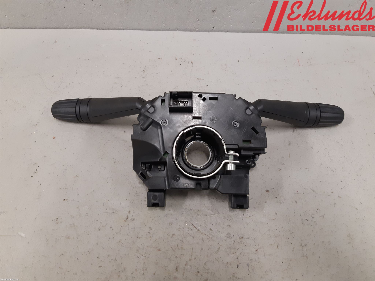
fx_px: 282
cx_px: 188
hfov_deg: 67.3
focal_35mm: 26
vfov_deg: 53.1
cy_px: 140
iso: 200
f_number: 1.7
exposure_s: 1/50
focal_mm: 3.93
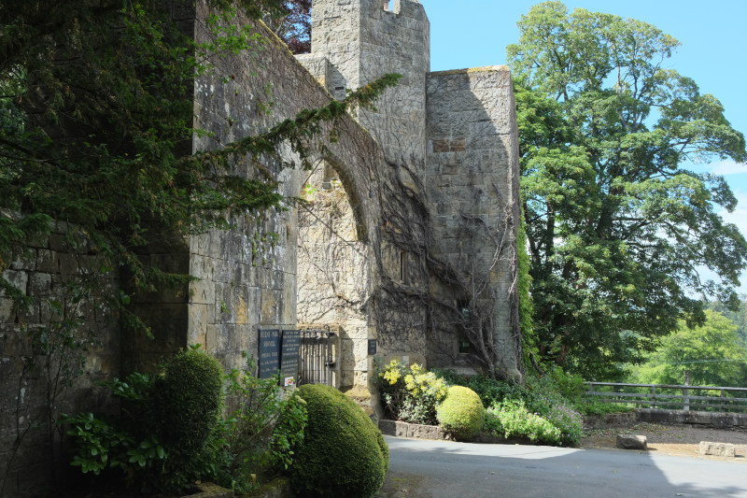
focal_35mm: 35
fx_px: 726
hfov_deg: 54.4
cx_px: 374
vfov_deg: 37.8
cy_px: 249
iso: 800
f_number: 6.4
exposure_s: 1/350
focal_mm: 23
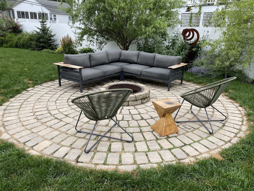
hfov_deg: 67.3
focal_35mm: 26
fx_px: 191
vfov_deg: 53.1
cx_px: 127
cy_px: 96
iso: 64
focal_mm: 4.25
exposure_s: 1/122
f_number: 1.8
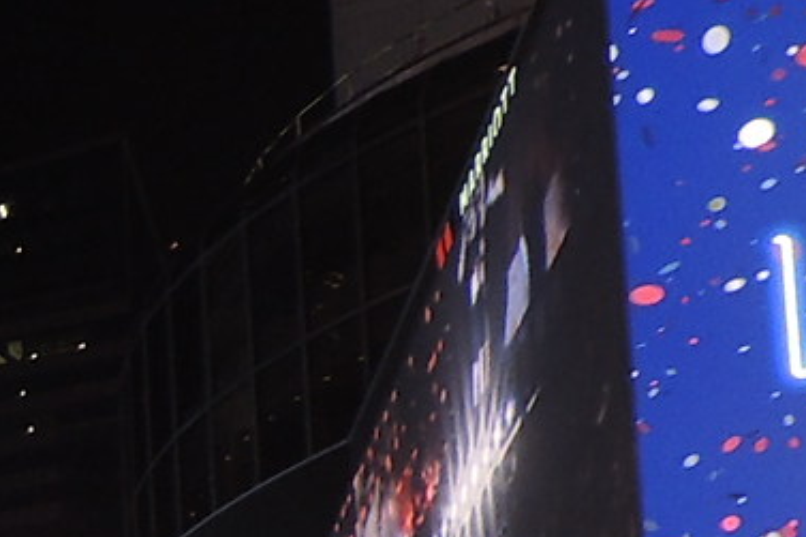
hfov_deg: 10.4
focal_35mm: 159
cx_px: -1353
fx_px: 3558
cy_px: 1581
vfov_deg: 7.6
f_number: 3
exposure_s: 1/30
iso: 100
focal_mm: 4.3
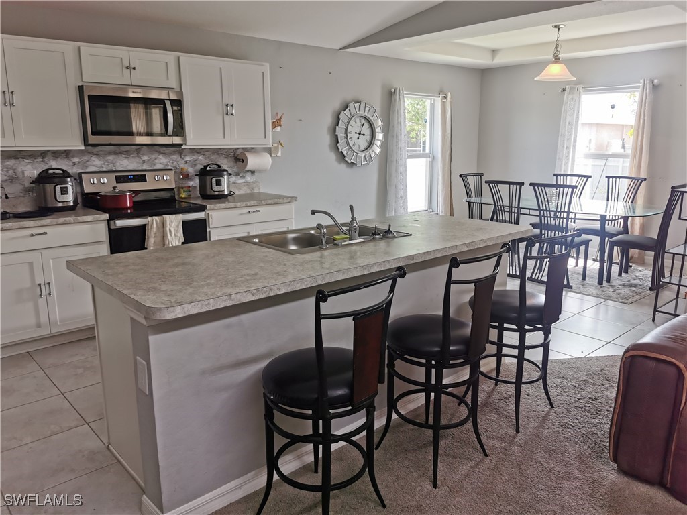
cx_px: 344
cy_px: 258
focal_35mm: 27
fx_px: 536
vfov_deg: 51.4
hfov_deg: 65.3
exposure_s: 1/120
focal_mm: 5.56
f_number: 1.6
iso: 80
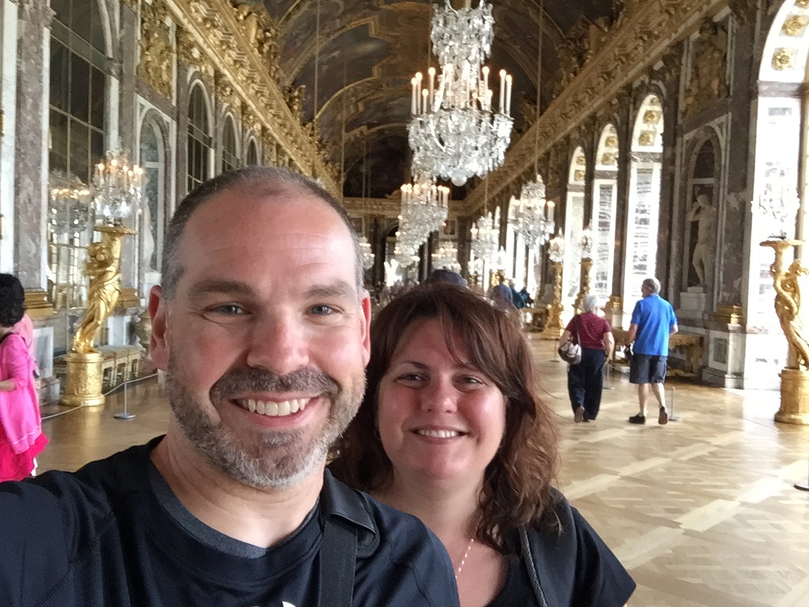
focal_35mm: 31
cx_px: 404
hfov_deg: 58.4
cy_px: 304
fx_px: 724
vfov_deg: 45.4
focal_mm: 2.65
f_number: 2.2
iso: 100
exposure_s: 1/33
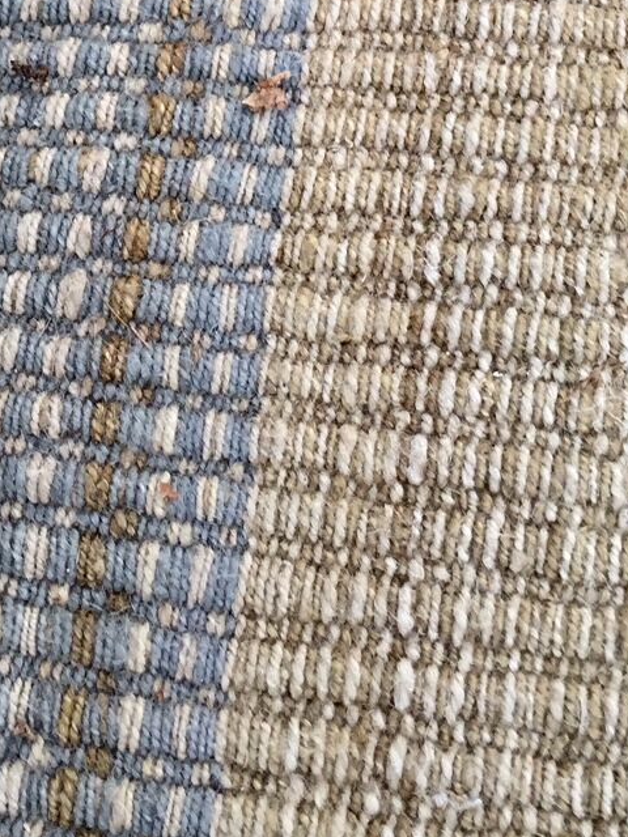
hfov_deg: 19.6
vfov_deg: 25.0
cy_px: -17
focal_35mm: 74
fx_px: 1790
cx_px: 107
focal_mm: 4.15
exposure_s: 1/100
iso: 50
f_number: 2.2
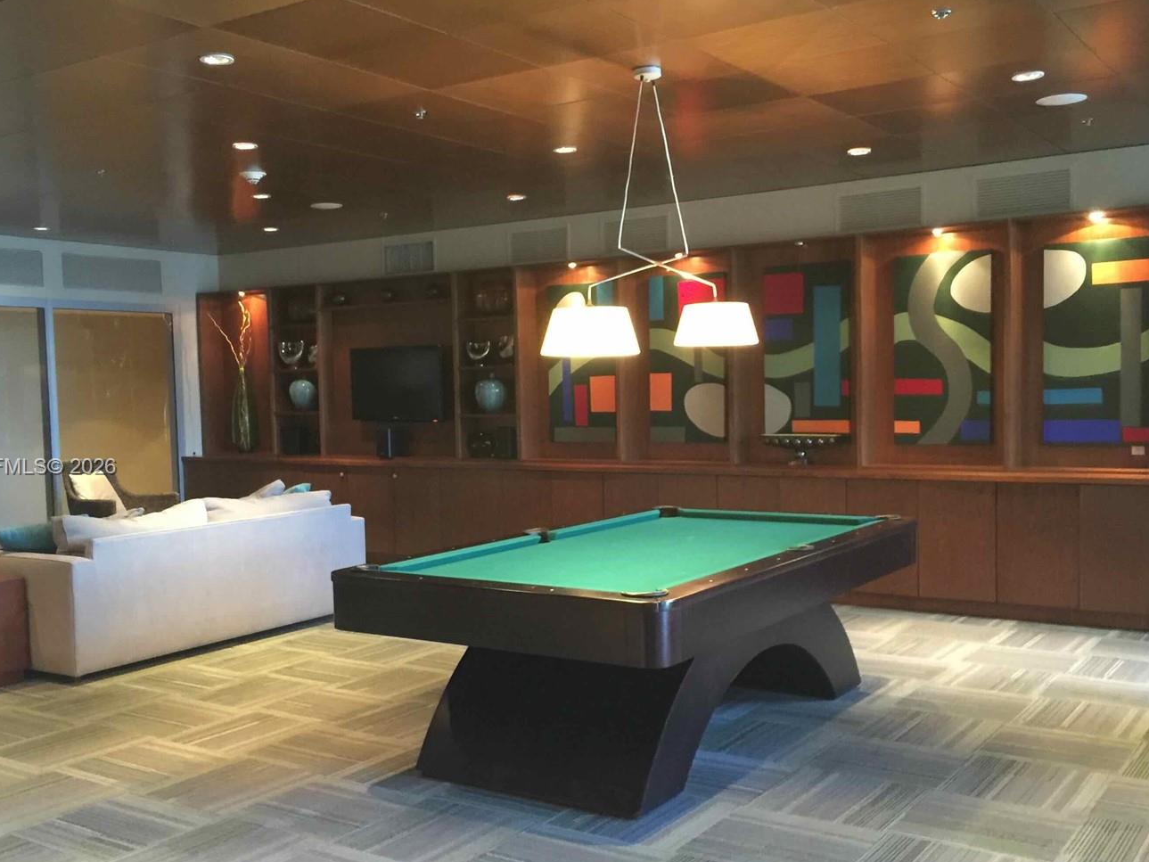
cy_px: 468
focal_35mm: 36
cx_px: 552
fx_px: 1195
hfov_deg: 51.3
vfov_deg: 39.6
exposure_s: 1/4
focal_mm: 4.15
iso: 125
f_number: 2.2
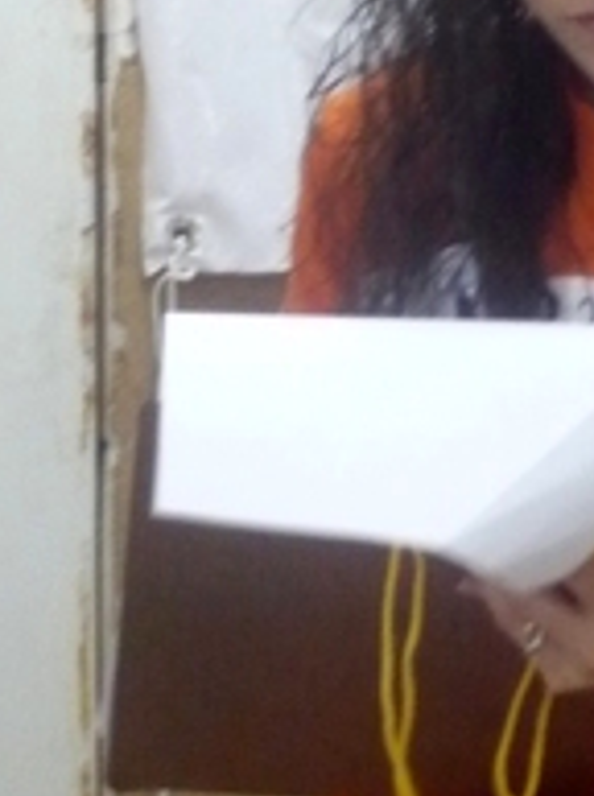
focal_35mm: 327
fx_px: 7507
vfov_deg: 6.0
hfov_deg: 4.5
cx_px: 891
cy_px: -346
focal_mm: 17.4
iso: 400
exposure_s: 1/8
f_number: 5
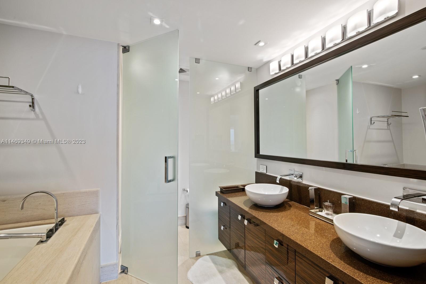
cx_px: 213
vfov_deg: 73.8
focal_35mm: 16
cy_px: 142
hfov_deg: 96.7
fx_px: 189
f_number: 11
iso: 400
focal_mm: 16
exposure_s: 1/4
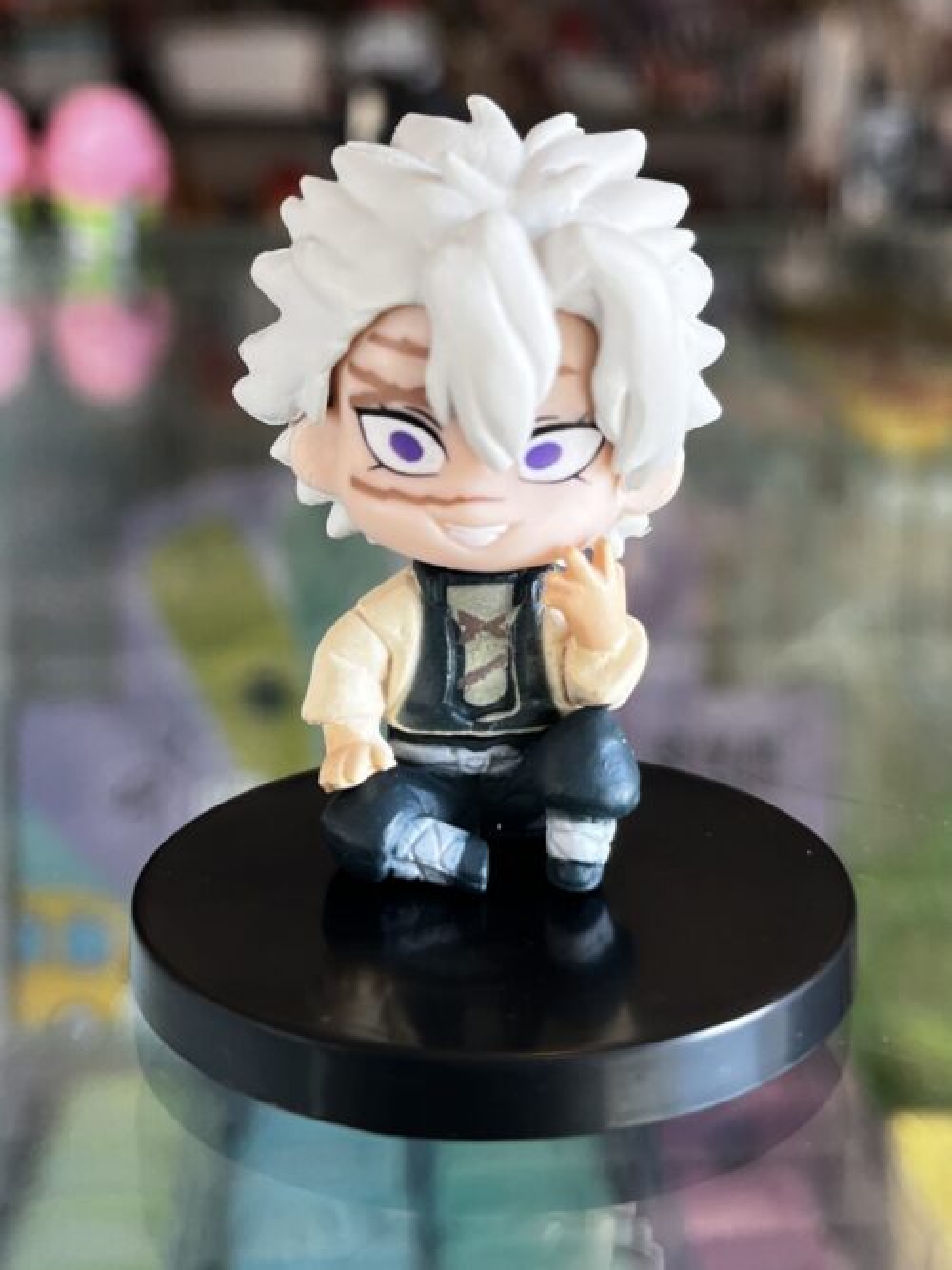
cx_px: 476
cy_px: 635
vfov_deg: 67.3
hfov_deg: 53.0
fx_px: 954
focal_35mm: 26
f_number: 1.6
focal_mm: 5.1
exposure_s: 1/100
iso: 64
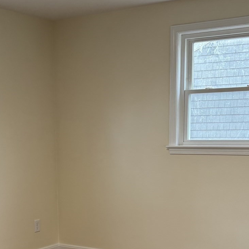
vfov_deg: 26.3
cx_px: 109
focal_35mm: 64
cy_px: 209
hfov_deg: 26.9
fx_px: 521
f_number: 1.6
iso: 100
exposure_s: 1/120
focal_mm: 5.96
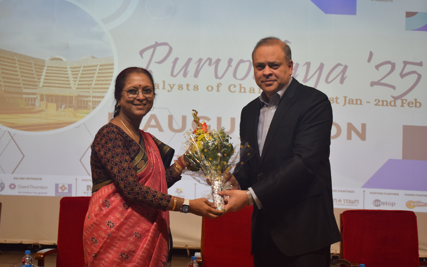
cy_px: 132
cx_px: 213
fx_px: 756
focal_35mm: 65
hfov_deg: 31.5
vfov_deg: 20.0
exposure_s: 1/60
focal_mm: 42
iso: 1100
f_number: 5
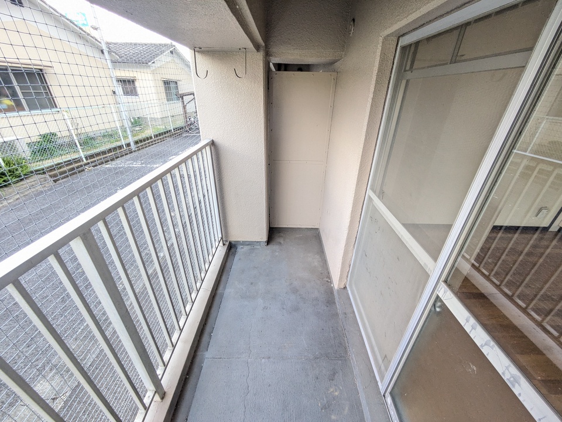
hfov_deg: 102.1
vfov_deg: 85.7
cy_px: 211
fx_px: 227
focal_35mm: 14
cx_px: 281
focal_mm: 1.83
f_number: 2.2
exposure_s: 1/60
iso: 110
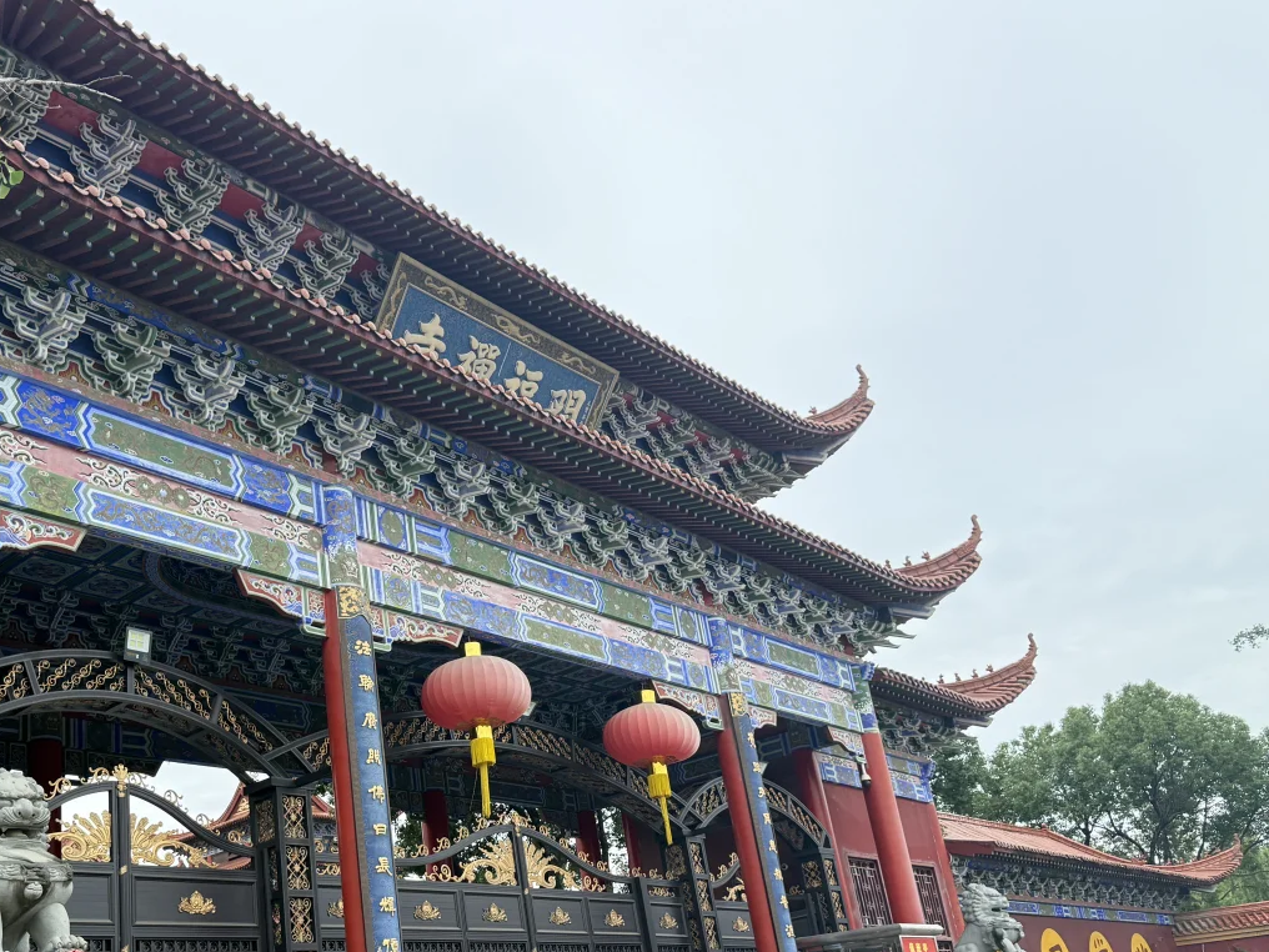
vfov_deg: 41.2
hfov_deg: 52.7
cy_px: 643
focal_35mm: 34
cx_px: 402
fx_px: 1246
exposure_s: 1/1901
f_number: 1.78
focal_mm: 6.76
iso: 100
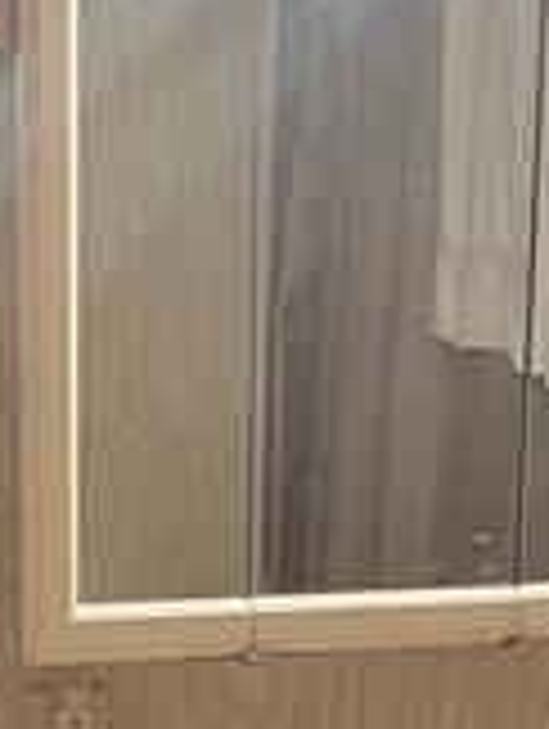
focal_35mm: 123
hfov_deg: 12.1
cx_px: 148
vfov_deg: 15.6
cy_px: 810
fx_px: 2594
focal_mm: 5.1
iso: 160
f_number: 1.6
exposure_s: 1/60
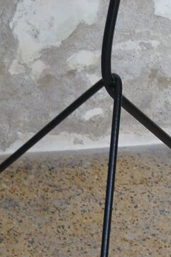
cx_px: 106
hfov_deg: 8.6
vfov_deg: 12.9
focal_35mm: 159
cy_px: 210
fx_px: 1134
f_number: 5.6
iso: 640
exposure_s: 1/80
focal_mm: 40
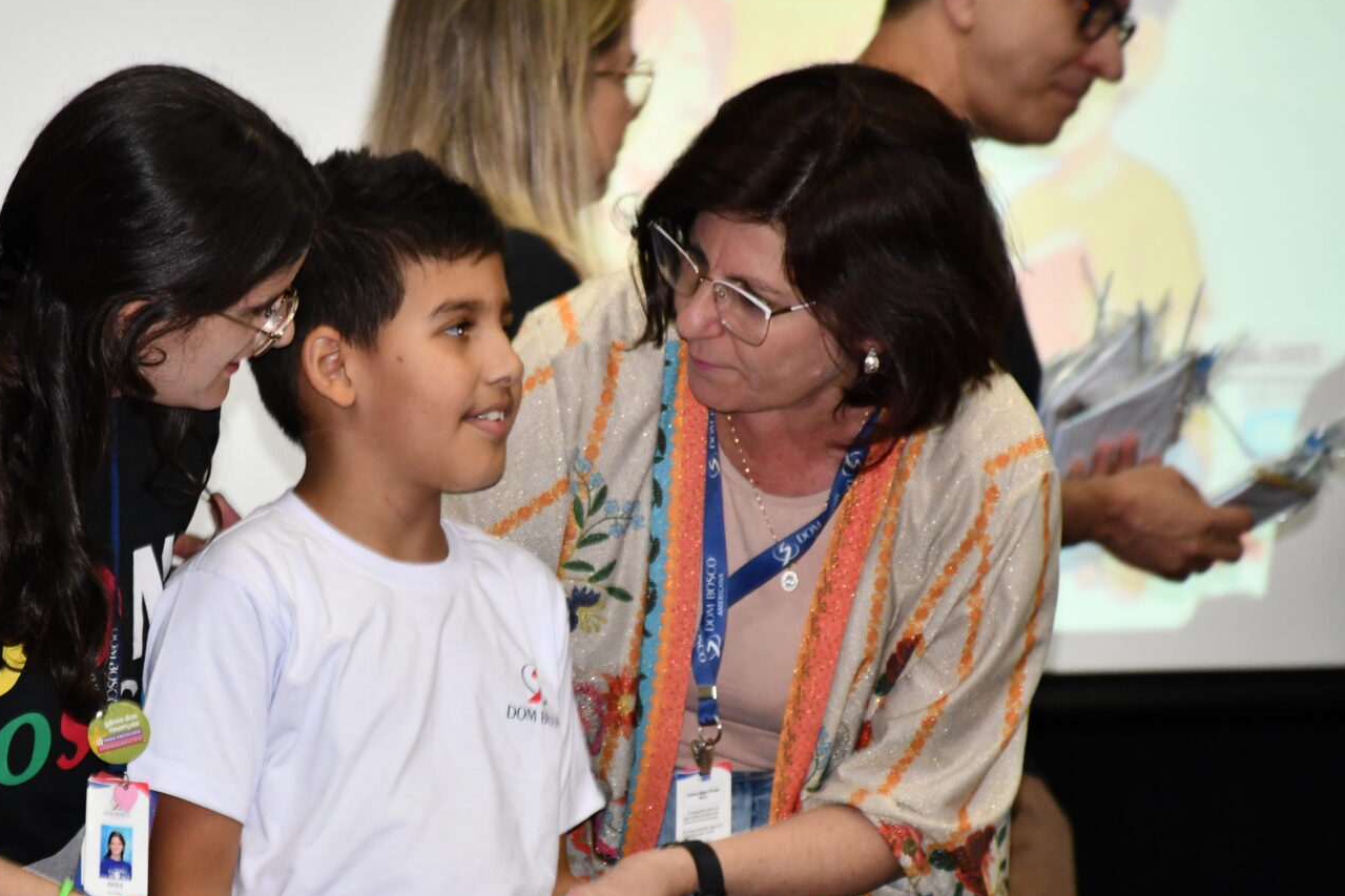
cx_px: 406
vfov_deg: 4.4
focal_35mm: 315
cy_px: 540
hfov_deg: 6.5
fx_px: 11766
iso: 1800
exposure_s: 1/60
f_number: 5.6
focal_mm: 140
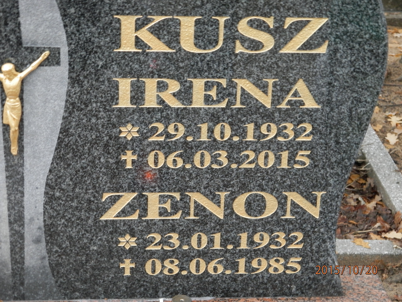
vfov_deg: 18.0
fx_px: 952
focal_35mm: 82
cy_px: 151
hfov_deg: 23.8
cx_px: 201
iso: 200
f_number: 4.2
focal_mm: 14.6
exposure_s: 1/5
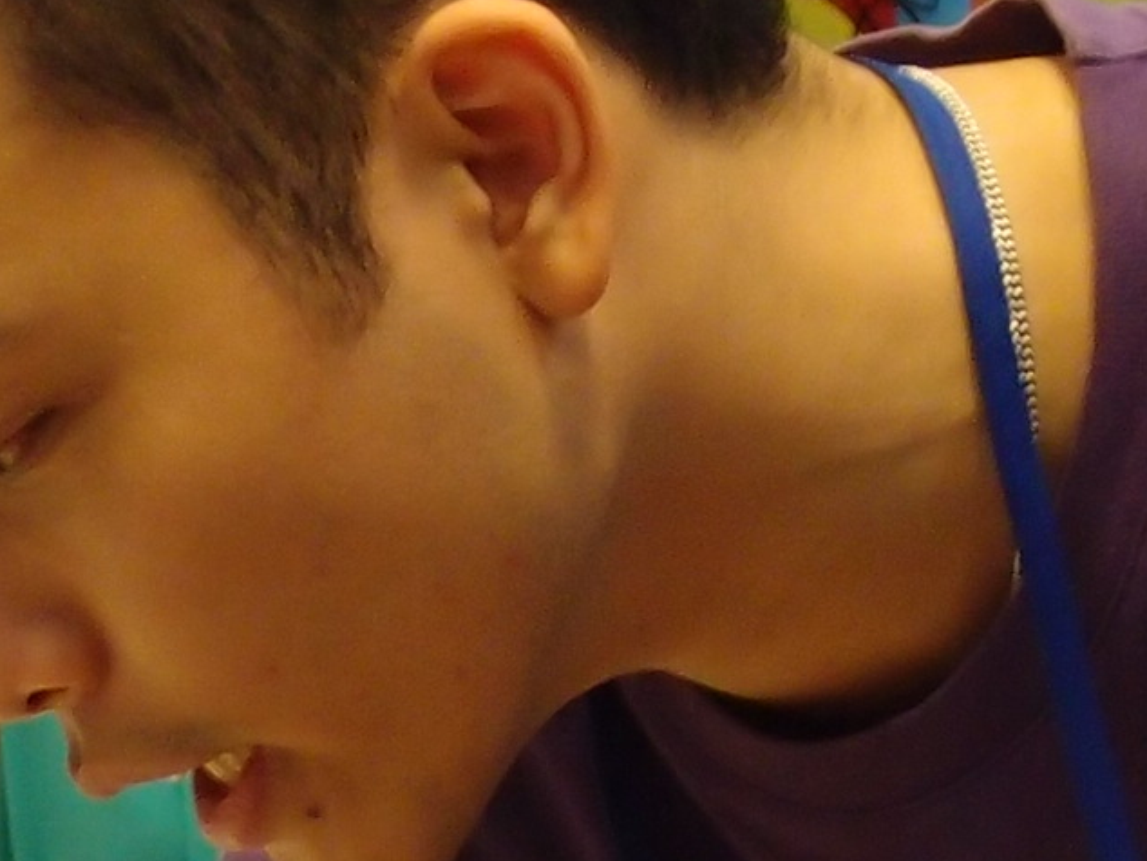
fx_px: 5337
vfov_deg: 9.0
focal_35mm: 161
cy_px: 1328
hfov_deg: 11.9
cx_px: -351
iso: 200
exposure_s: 1/30
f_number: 1.8
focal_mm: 6
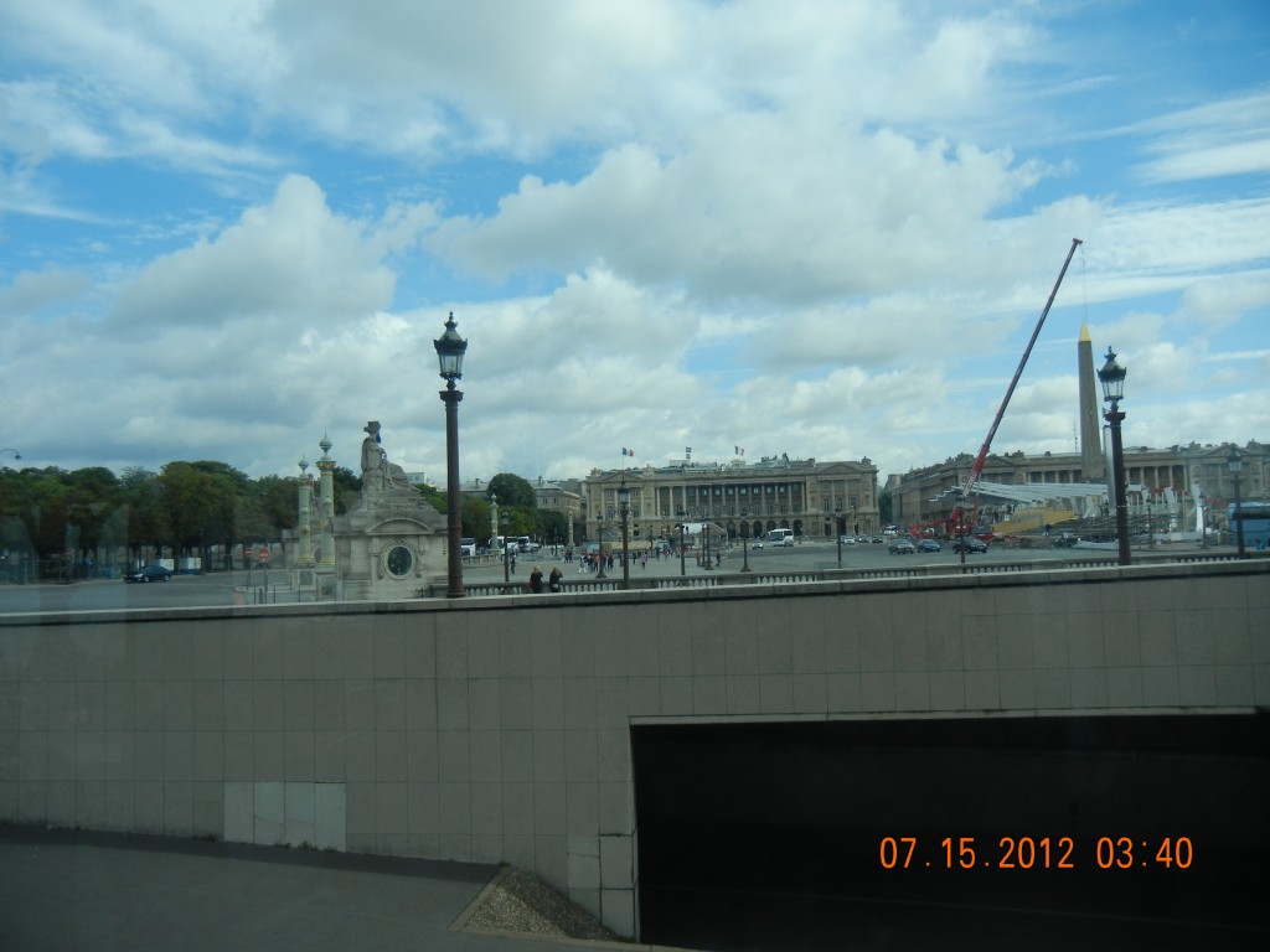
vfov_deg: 46.8
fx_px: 1101
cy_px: 476
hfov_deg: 60.0
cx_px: 635
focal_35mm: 30
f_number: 7
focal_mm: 5.4
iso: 160
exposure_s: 1/473
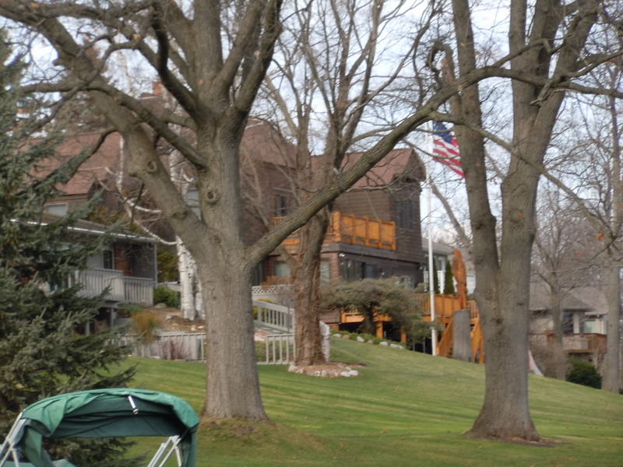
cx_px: 312
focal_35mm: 166
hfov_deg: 11.9
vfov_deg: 8.9
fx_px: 2988
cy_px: 234
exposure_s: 1/160
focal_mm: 29.8
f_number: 5.5
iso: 160
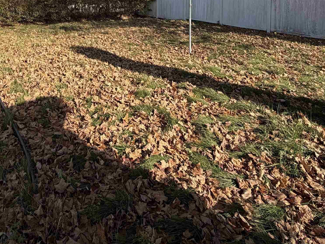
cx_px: 126
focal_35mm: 29
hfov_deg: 61.0
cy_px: 1
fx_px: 272
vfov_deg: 41.9
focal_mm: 2.22
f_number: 2.2
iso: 32
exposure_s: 1/770
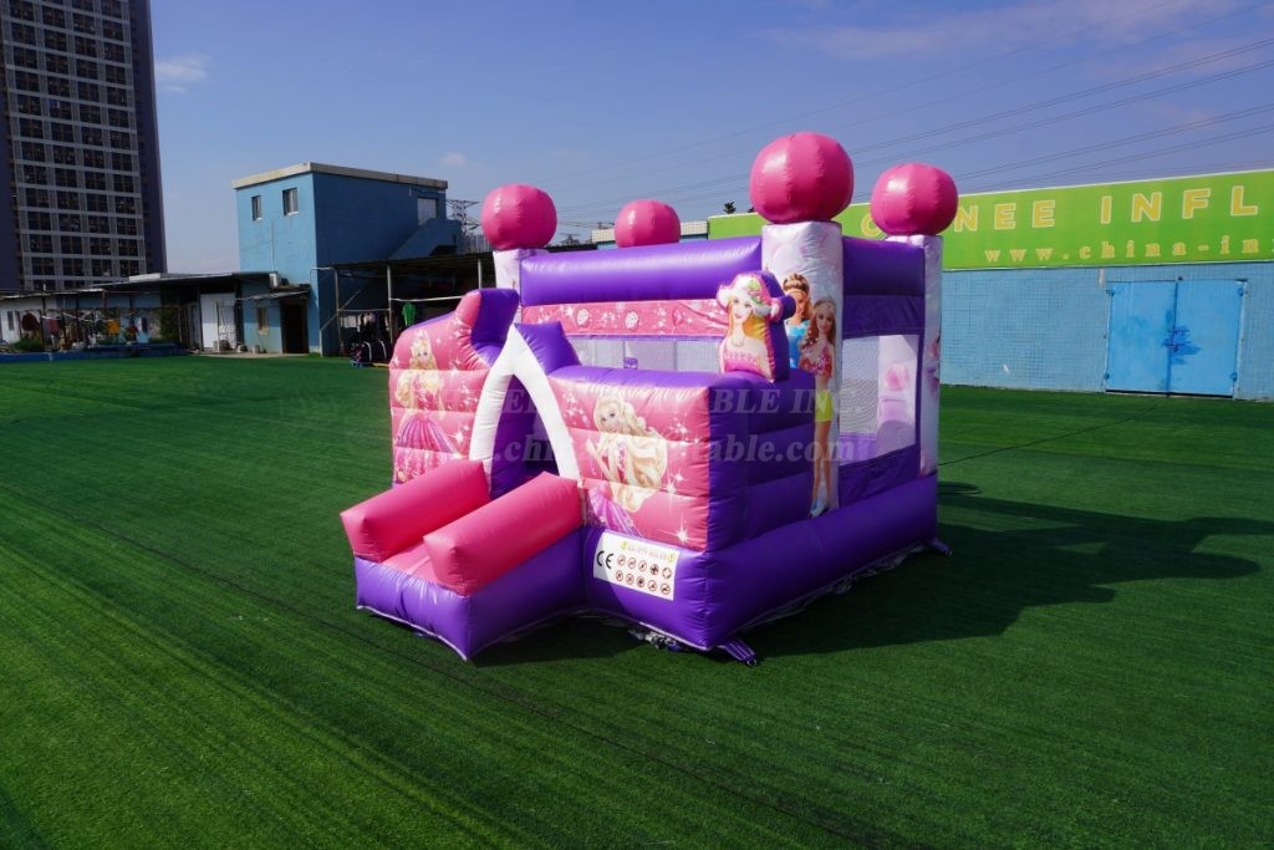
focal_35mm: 24
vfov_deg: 53.1
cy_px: 425
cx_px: 637
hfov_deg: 73.7
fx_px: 849
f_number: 10
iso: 100
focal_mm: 16
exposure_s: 1/320
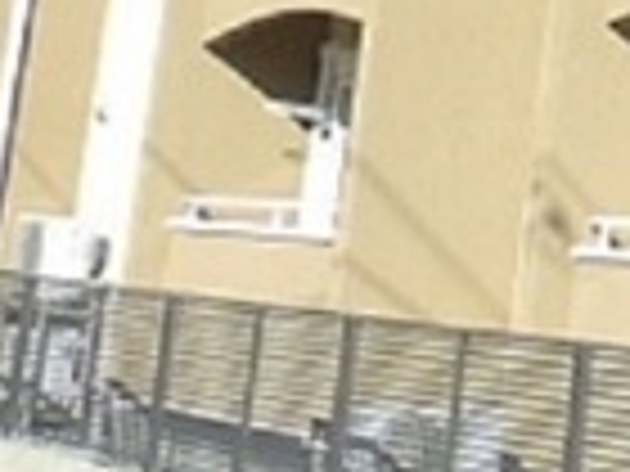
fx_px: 2821
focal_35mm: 155
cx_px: 1152
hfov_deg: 11.7
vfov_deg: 9.3
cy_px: -270
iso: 80
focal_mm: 5.1
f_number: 2
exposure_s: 1/1300
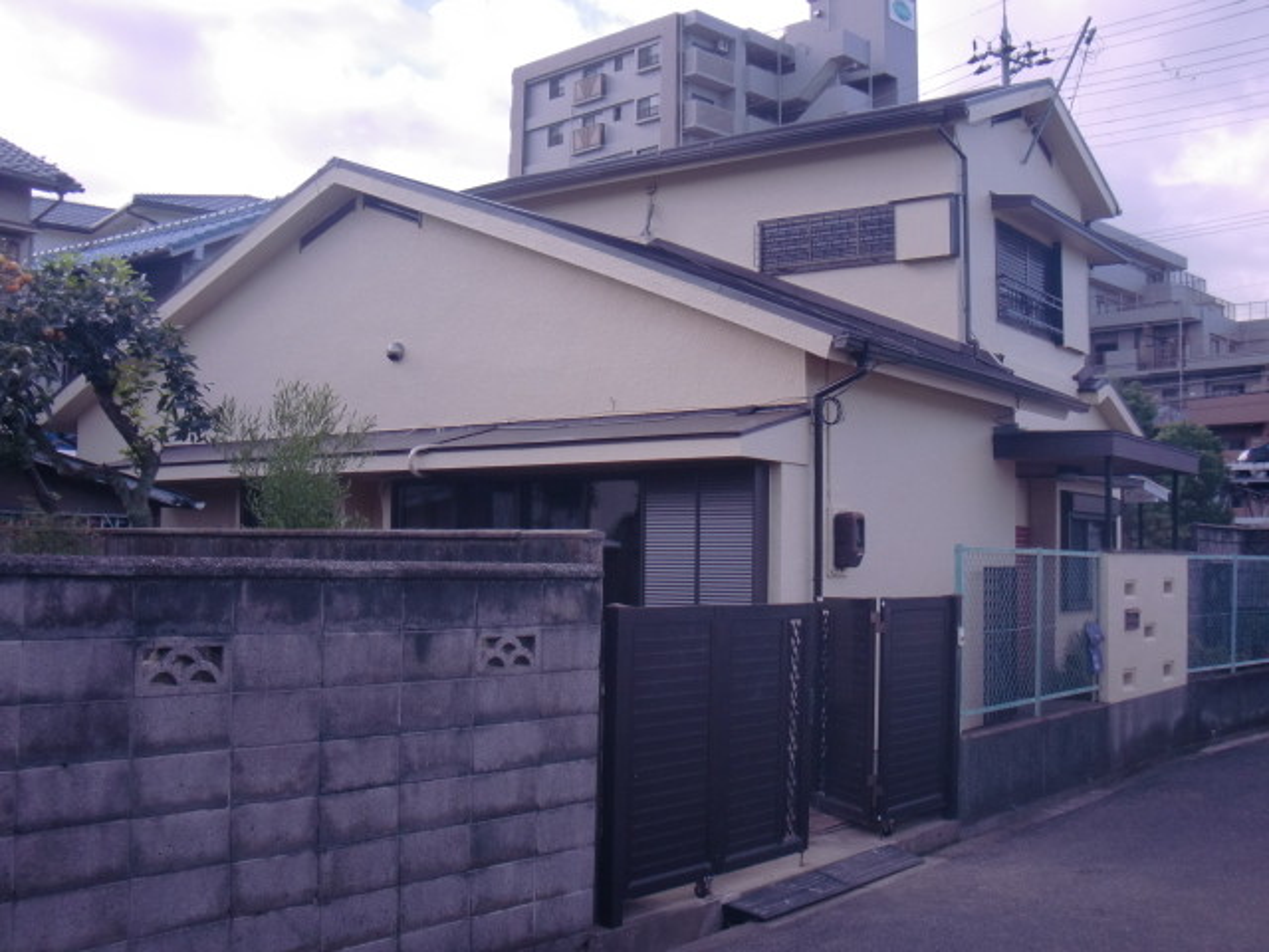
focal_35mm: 38
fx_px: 1393
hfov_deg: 49.0
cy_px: 476
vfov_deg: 37.7
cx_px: 634
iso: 64
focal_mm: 6.66
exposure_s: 1/250
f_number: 3.9
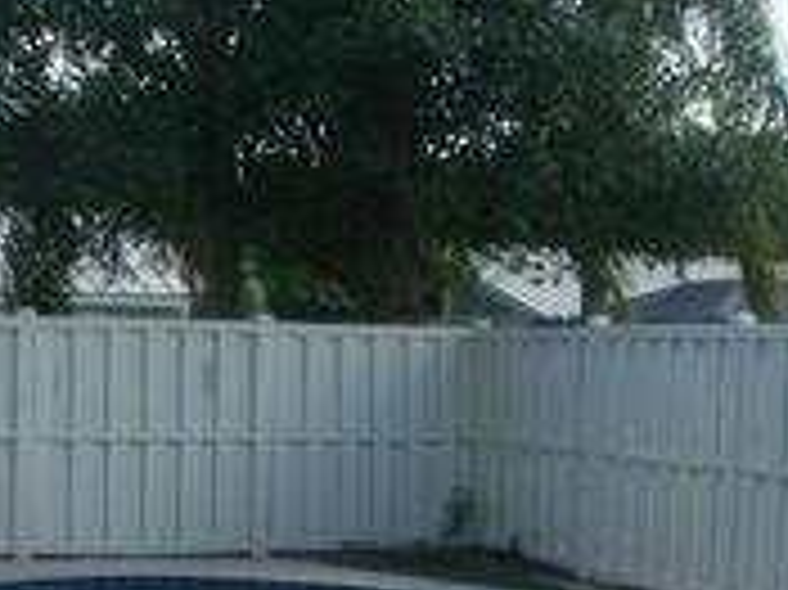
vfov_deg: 18.2
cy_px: 482
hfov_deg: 24.1
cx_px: 162
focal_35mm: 80
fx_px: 1820
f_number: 2.6
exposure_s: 1/500
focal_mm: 5.8
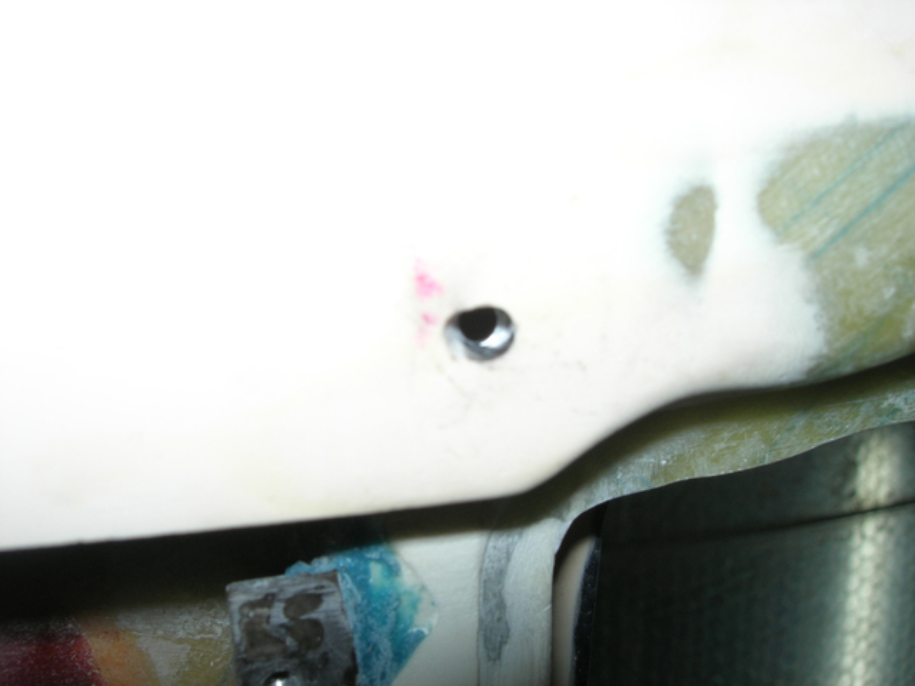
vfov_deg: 37.7
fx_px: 1004
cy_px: 343
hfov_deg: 49.0
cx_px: 458
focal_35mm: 38
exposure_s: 1/60.1
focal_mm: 7.8
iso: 64
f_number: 4.8
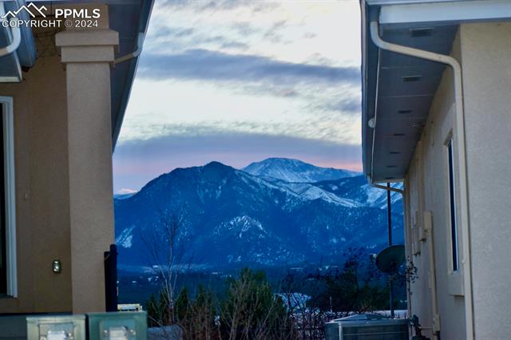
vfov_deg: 11.4
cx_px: 256
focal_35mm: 120
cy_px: 170
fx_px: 1702
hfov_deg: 17.1
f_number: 5
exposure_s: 1/200
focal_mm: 80
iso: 560
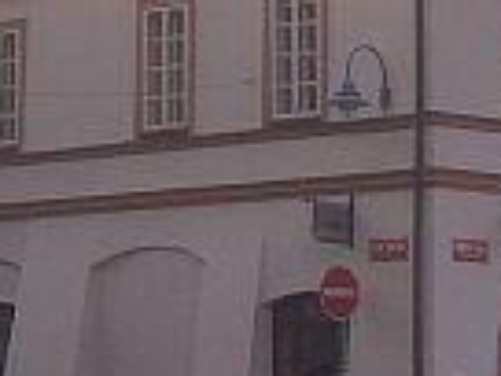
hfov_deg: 9.0
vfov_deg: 6.7
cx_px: 55
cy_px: -177
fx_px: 3155
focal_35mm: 218
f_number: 2.2
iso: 32
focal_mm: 4.15
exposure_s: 1/719
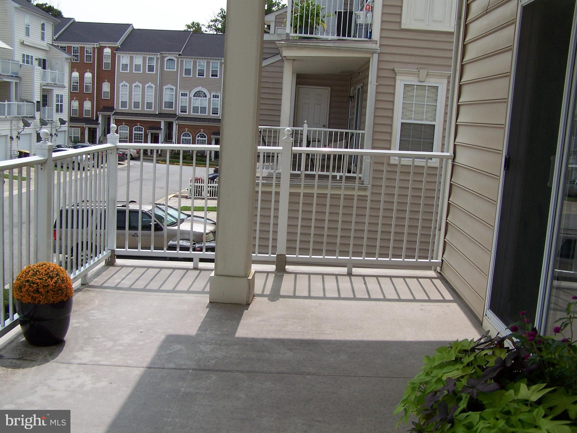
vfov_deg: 37.7
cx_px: 288
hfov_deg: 49.0
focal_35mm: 38
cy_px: 216
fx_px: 634
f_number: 4
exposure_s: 1/750
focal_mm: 6.3
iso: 80
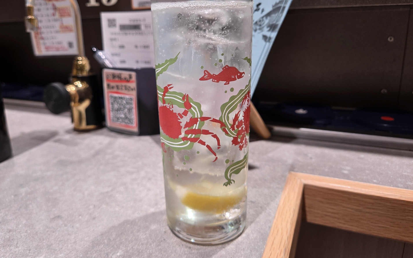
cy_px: 107
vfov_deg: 47.4
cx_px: 201
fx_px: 293
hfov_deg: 70.4
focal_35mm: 26
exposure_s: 1/180
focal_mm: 5.4
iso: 100
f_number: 1.8
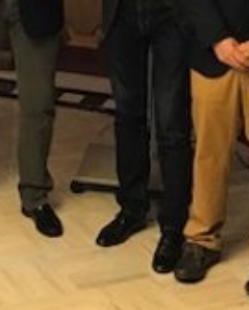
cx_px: 22
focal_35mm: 113
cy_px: -134
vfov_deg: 15.8
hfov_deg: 13.5
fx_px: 1039
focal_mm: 3.99
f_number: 1.8
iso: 40
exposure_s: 1/17
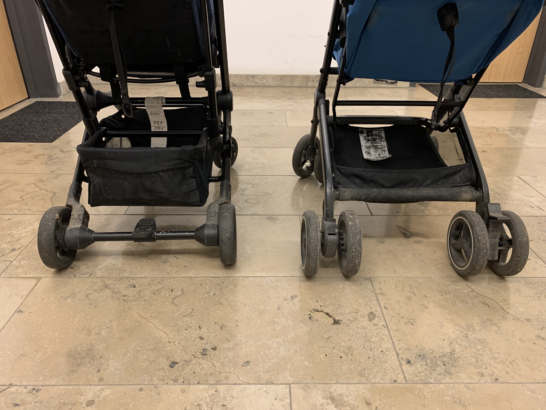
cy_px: 205
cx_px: 273
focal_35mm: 26
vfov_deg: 53.1
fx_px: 410
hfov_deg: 67.3
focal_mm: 4.25
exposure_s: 1/33
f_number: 1.8
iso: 250
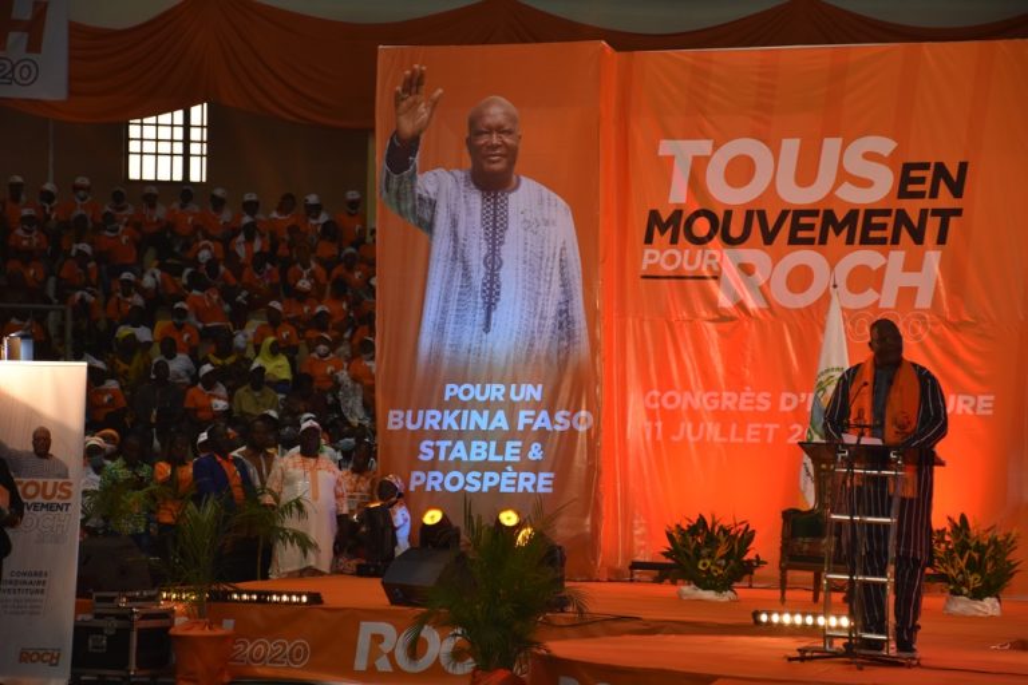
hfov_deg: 19.5
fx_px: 2998
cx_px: 514
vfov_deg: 13.0
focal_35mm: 105
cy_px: 342
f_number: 5
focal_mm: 70
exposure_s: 1/60
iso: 400
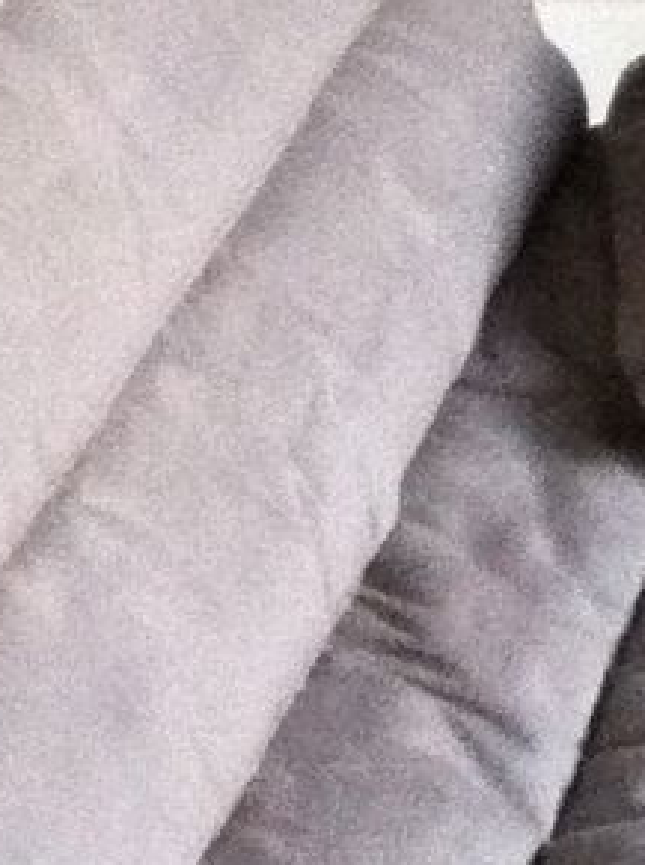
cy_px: -767
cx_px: 336
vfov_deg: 7.4
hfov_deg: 5.7
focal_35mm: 258
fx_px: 6433
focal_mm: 3.85
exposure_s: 1/15
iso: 400
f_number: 2.8
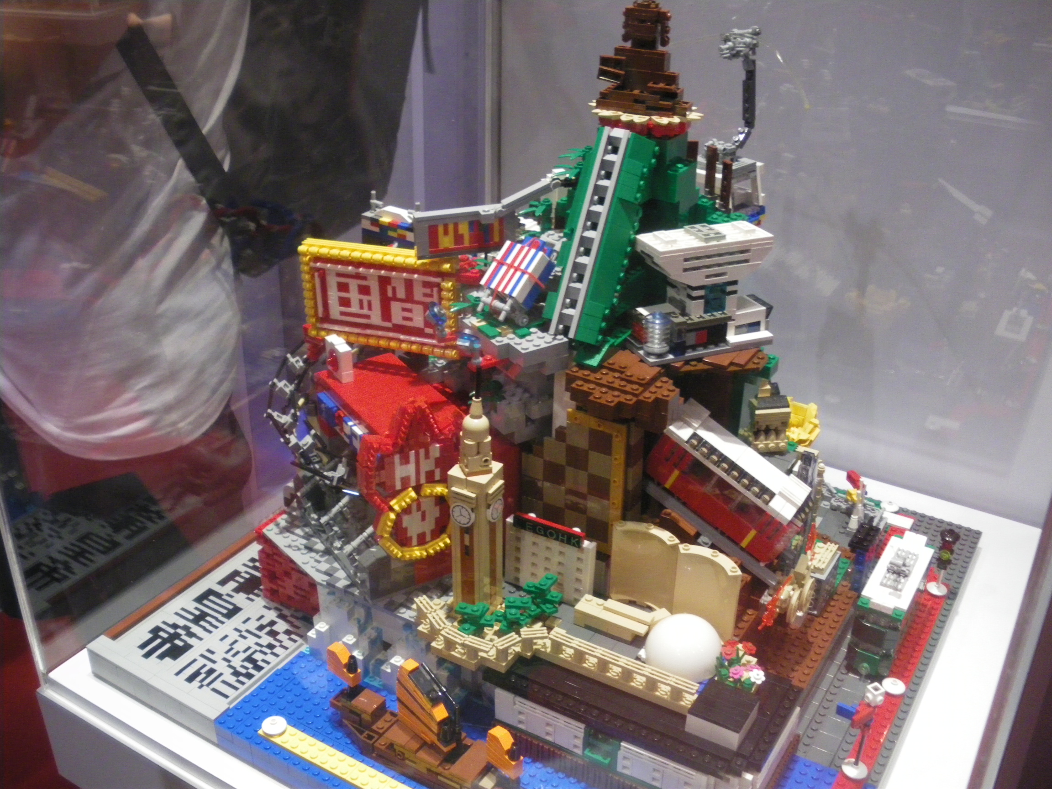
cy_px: 394
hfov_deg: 51.4
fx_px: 1094
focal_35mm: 36
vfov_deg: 39.7
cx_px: 526
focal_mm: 6.3
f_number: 3.5
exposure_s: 1/30
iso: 400
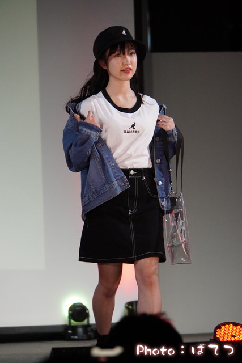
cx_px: 121
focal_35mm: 300
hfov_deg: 4.6
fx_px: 3023
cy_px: 182
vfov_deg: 6.9
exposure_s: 1/320
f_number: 7.1
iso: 4000
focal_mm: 200
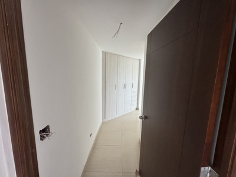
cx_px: 118
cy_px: 88
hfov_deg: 102.1
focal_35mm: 14
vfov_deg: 85.7
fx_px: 95
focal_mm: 2.22
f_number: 2.2
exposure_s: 1/99
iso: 200
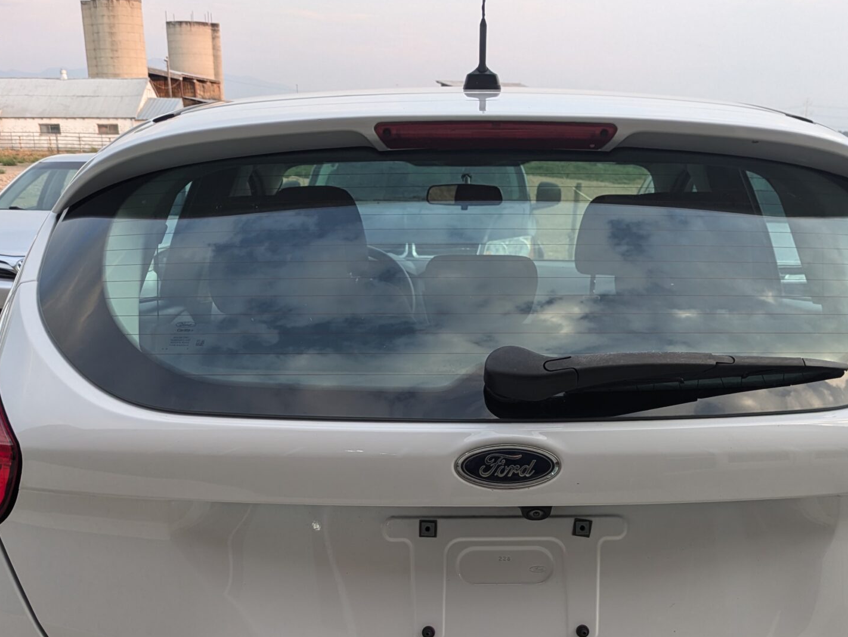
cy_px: 538
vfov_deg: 31.1
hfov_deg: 41.9
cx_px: 499
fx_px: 1103
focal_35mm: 45
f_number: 1.89
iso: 46
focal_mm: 5.43
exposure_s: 1/120
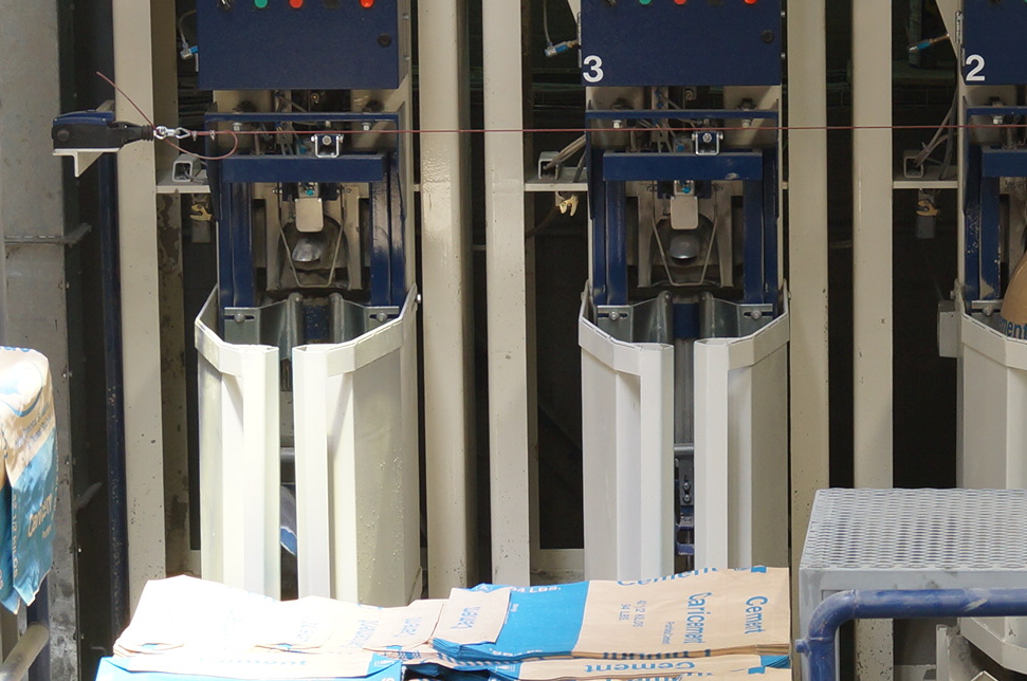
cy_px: 229
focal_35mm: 169
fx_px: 4813
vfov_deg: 8.1
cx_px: 885
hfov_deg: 12.1
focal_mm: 45
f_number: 5.6
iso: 250
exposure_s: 1/80
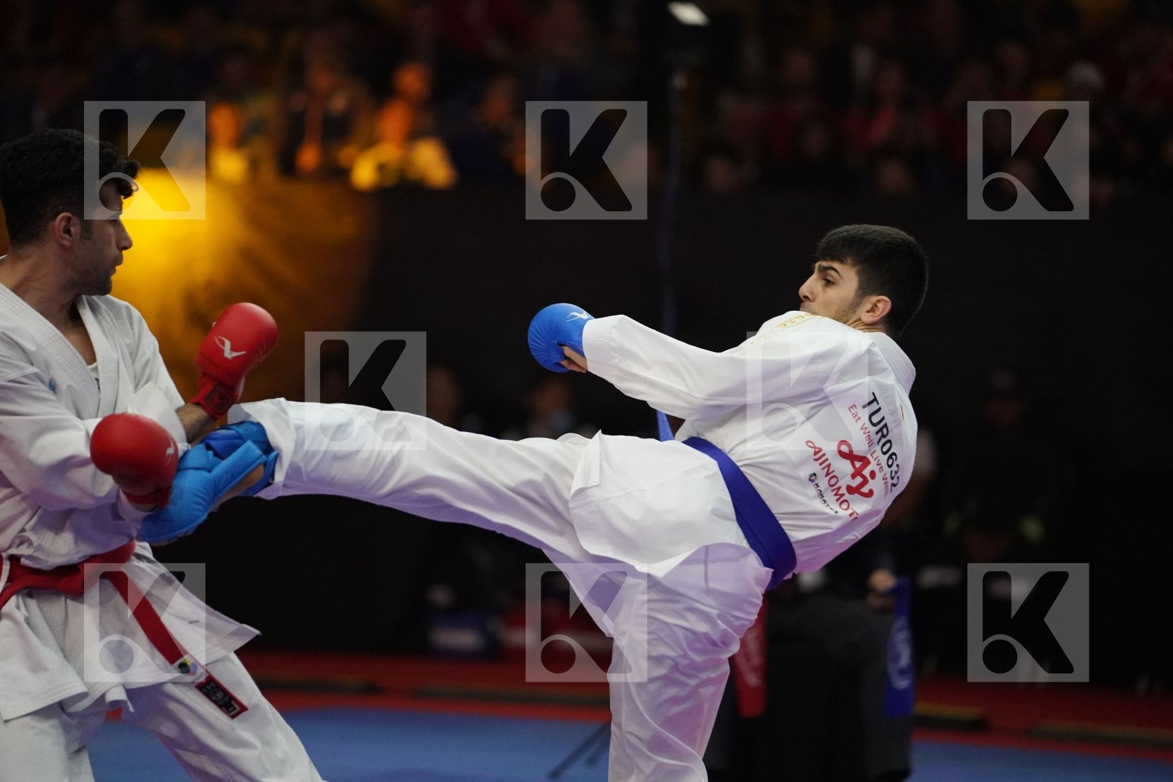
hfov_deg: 10.9
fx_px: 6158
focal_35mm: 189
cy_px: 391
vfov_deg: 7.3
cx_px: 586
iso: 6400
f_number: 2.8
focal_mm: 189
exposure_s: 1/1000
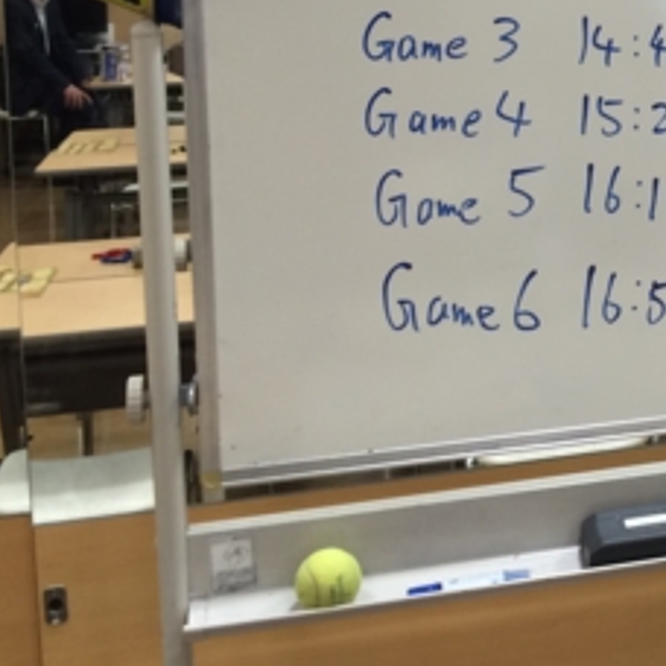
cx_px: 853
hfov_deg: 21.8
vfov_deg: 23.2
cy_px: 29
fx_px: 1567
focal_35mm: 72
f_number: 2.2
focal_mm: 4.15
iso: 64
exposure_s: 1/30
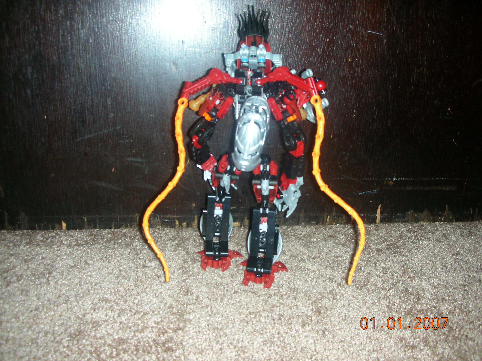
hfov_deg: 52.6
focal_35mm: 35
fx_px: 487
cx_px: 241
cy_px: 180
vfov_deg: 40.7
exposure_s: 1/60.1
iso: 50
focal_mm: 5.8
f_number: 3
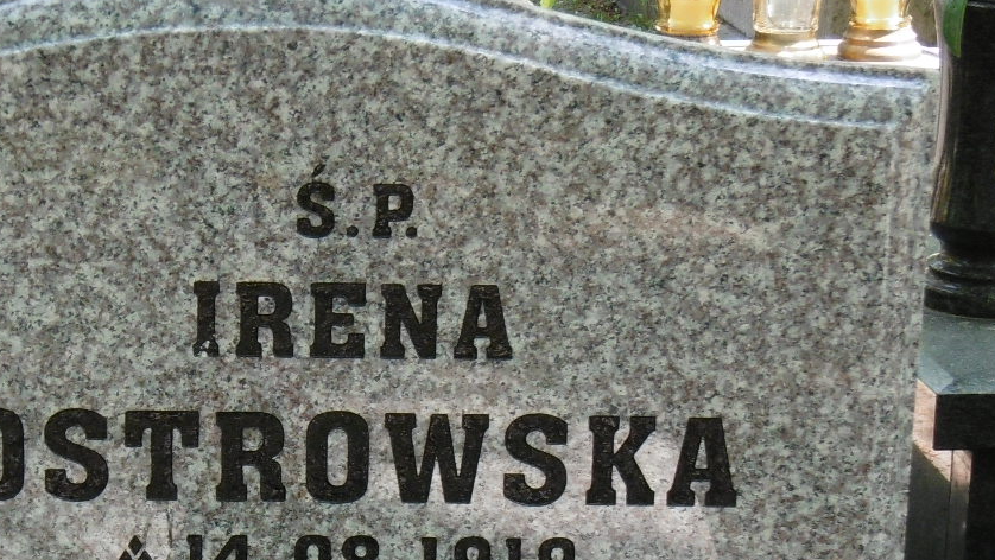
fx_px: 4144
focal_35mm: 157
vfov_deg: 7.7
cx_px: 306
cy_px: 606
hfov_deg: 13.7
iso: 100
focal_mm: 10.5
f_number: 4.2
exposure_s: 1/60
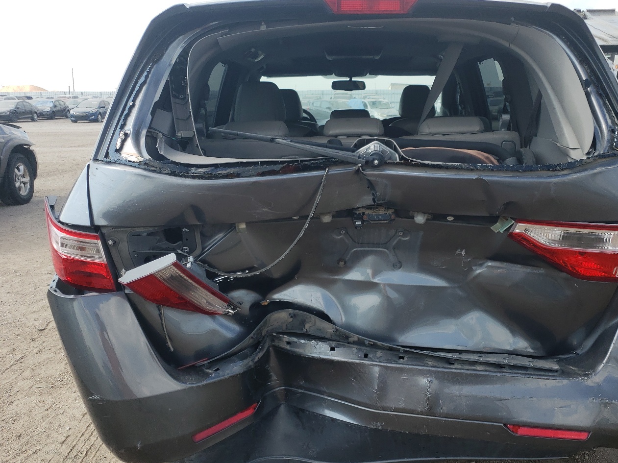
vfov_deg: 42.9
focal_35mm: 33
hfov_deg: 55.0
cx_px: 369
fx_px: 589
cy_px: 239
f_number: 1.5
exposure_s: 1/1111
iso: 50
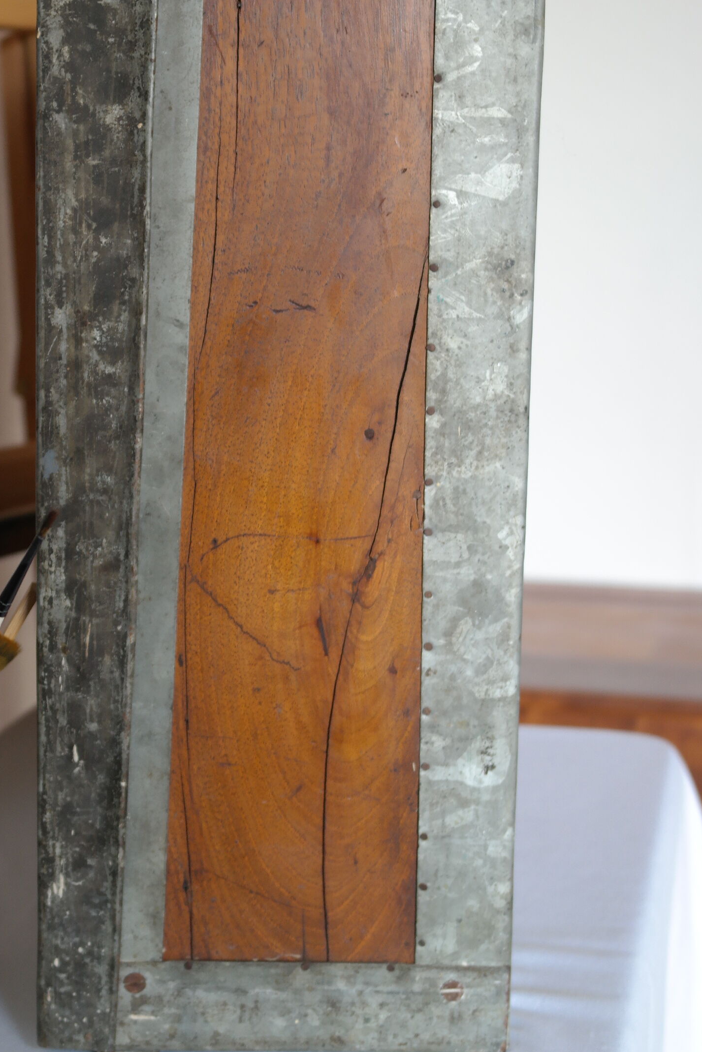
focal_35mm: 64
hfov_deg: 21.1
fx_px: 1872
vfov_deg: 31.4
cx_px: 217
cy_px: 464
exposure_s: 1/50
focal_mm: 30
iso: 400
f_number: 4.5
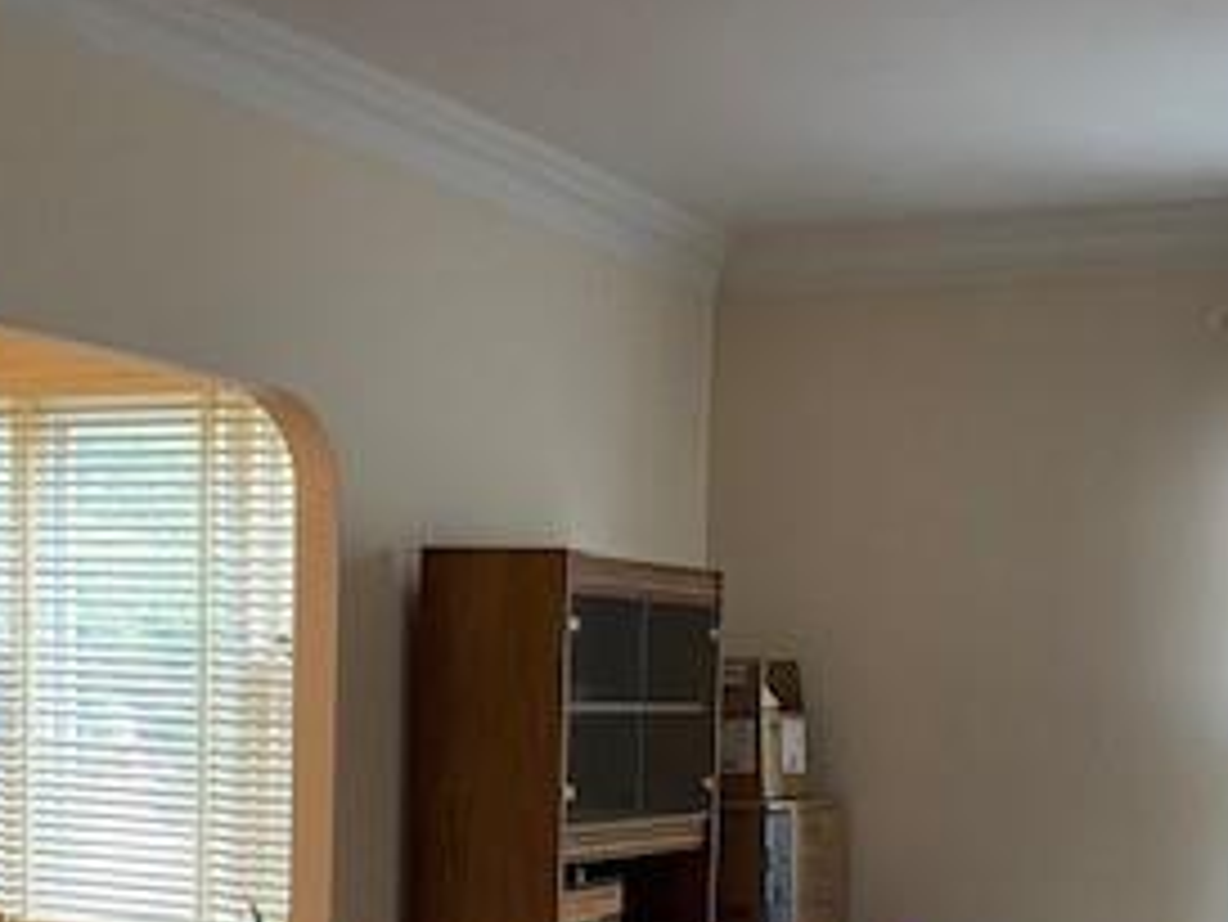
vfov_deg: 23.1
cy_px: 918
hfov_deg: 31.6
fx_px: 2165
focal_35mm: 61
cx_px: 724
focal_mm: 4.25
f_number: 1.8
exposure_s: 1/60
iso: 160
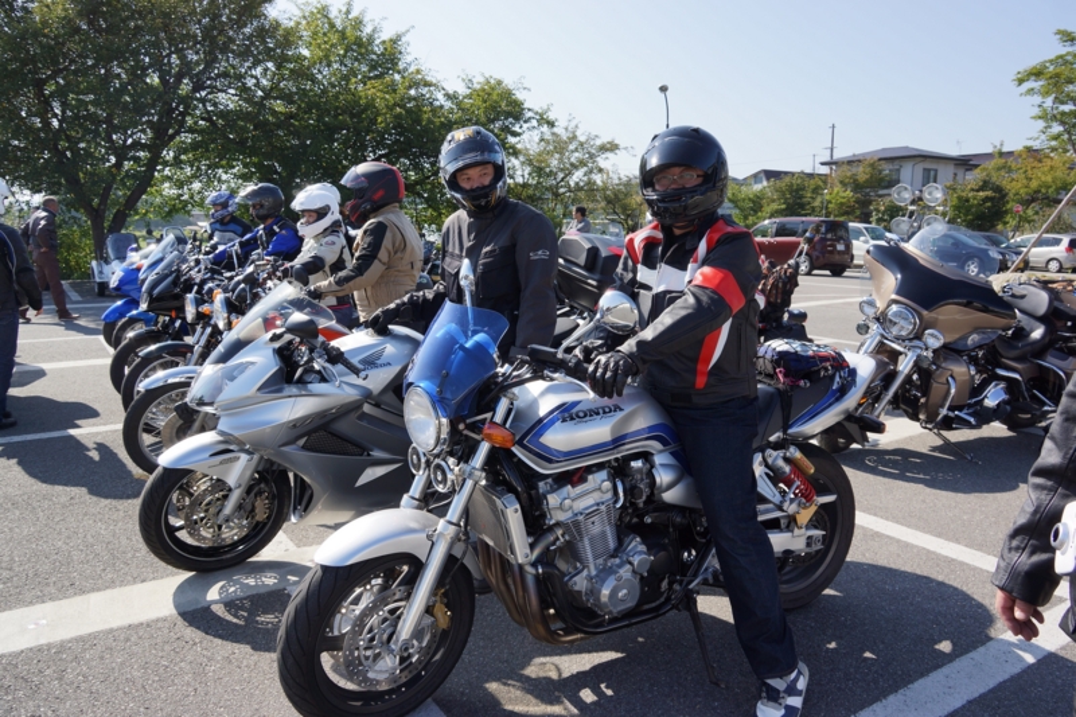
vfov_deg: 47.9
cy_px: 358
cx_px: 538
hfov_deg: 67.4
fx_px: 807
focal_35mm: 27
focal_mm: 18
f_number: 8
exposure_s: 1/250
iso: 100
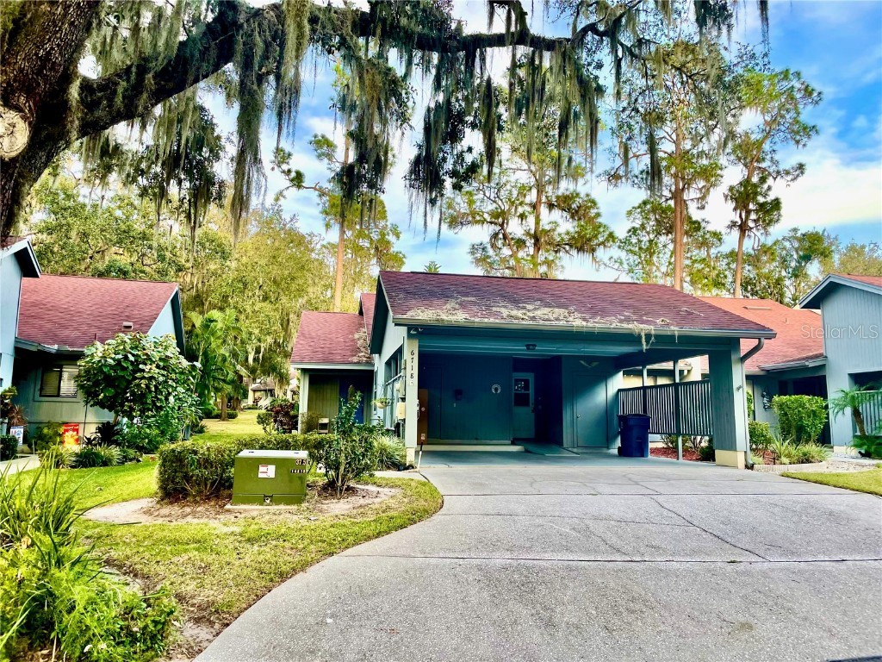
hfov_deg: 67.3
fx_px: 662
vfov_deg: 53.1
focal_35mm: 26
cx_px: 441
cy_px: 331
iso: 32
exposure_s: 1/284
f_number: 1.6
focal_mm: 4.2
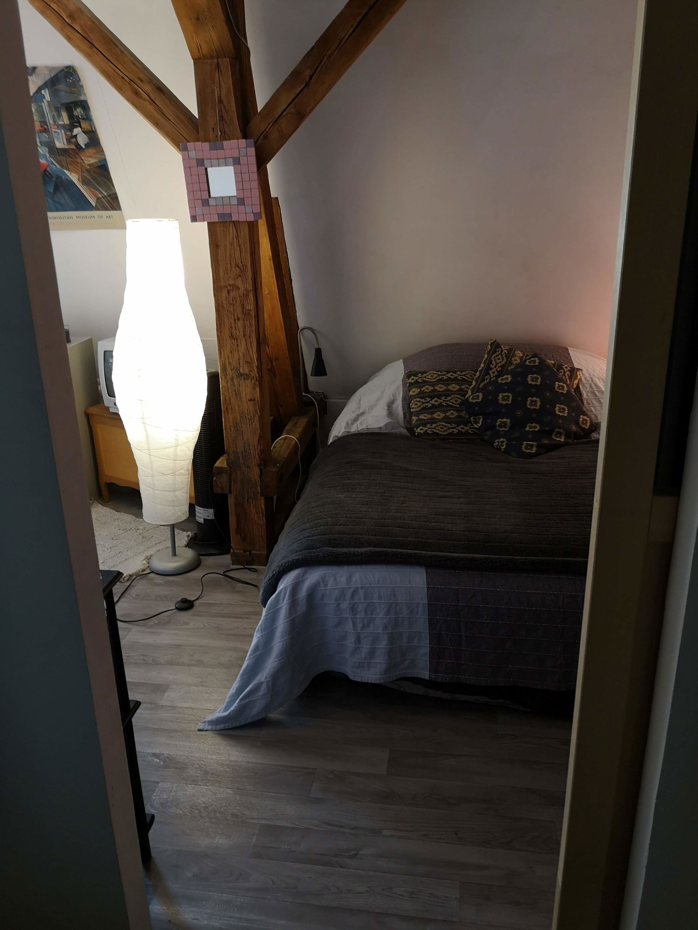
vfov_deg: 65.3
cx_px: 349
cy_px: 465
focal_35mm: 27
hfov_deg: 51.4
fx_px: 726
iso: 200
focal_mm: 3.95
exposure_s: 1/33.3
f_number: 1.8
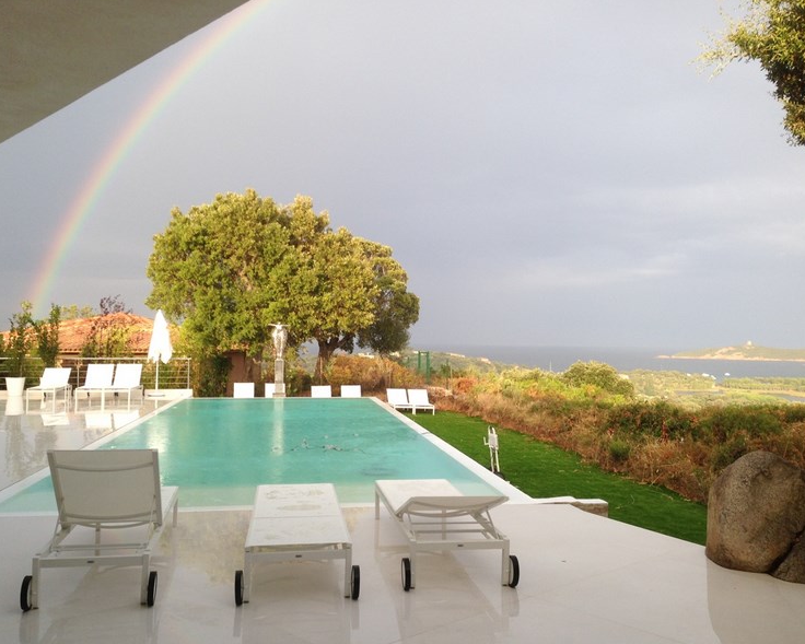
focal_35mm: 35
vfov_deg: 42.2
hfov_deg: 51.5
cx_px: 398
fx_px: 834
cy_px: 325
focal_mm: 4.13
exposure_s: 1/140
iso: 50
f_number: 2.4
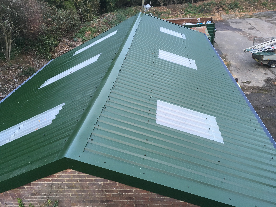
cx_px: 138
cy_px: 104
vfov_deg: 48.2
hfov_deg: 61.7
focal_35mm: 29
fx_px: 231
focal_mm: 4.15
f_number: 2.2
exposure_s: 1/33
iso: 32
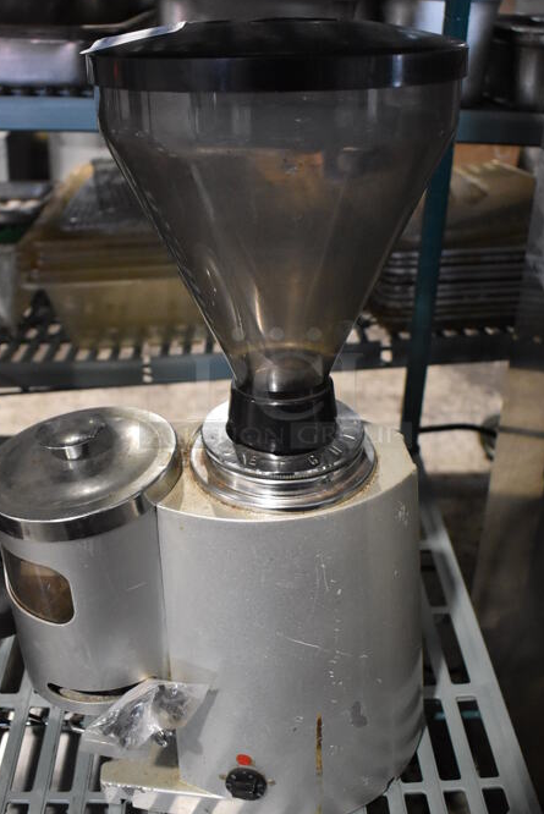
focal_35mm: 37
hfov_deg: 36.0
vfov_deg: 51.8
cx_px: 276
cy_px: 384
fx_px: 837
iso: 3600
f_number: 3.5
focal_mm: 18
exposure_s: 1/125
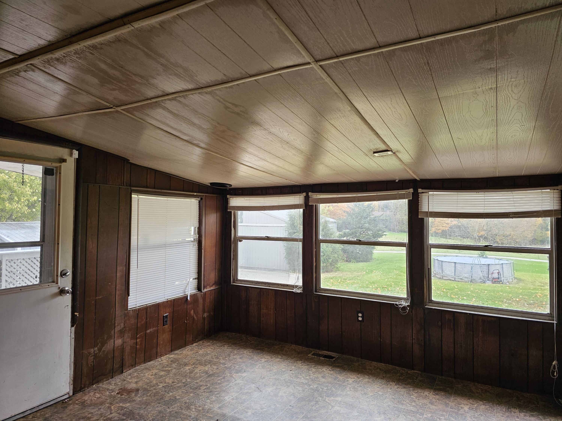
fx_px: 373
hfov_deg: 73.9
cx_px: 281
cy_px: 210
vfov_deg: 58.9
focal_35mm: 23
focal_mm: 6.3
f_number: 1.7
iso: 80
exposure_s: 1/120
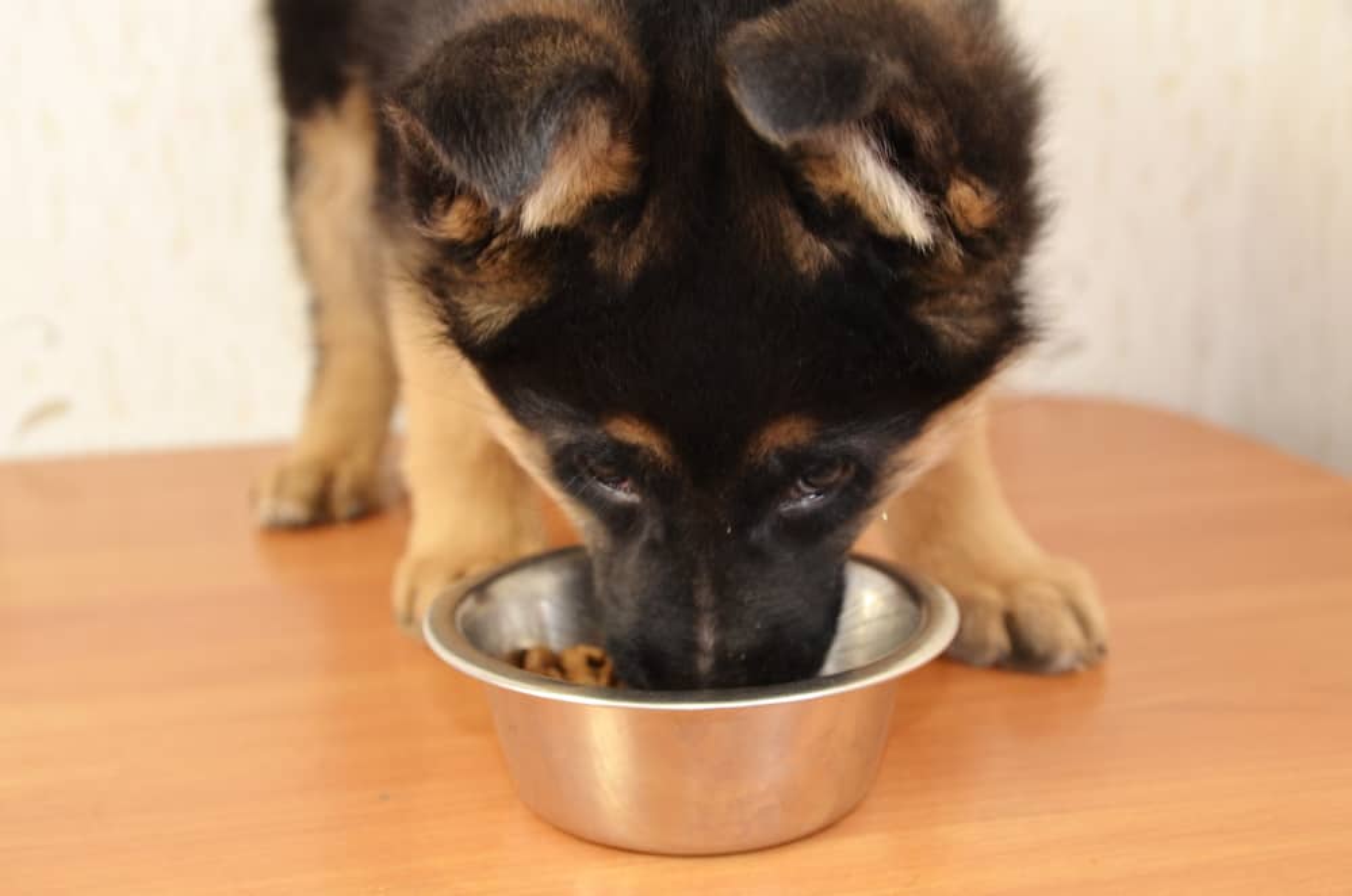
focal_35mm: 48
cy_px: 448
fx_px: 1799
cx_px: 676
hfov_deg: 41.2
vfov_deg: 28.0
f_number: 5
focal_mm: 32
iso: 800
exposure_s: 1/80
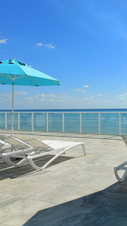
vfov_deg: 64.3
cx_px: 142
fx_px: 180
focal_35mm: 30
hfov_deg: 33.5
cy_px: 110
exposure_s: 1/2000
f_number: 5.6
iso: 250
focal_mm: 20
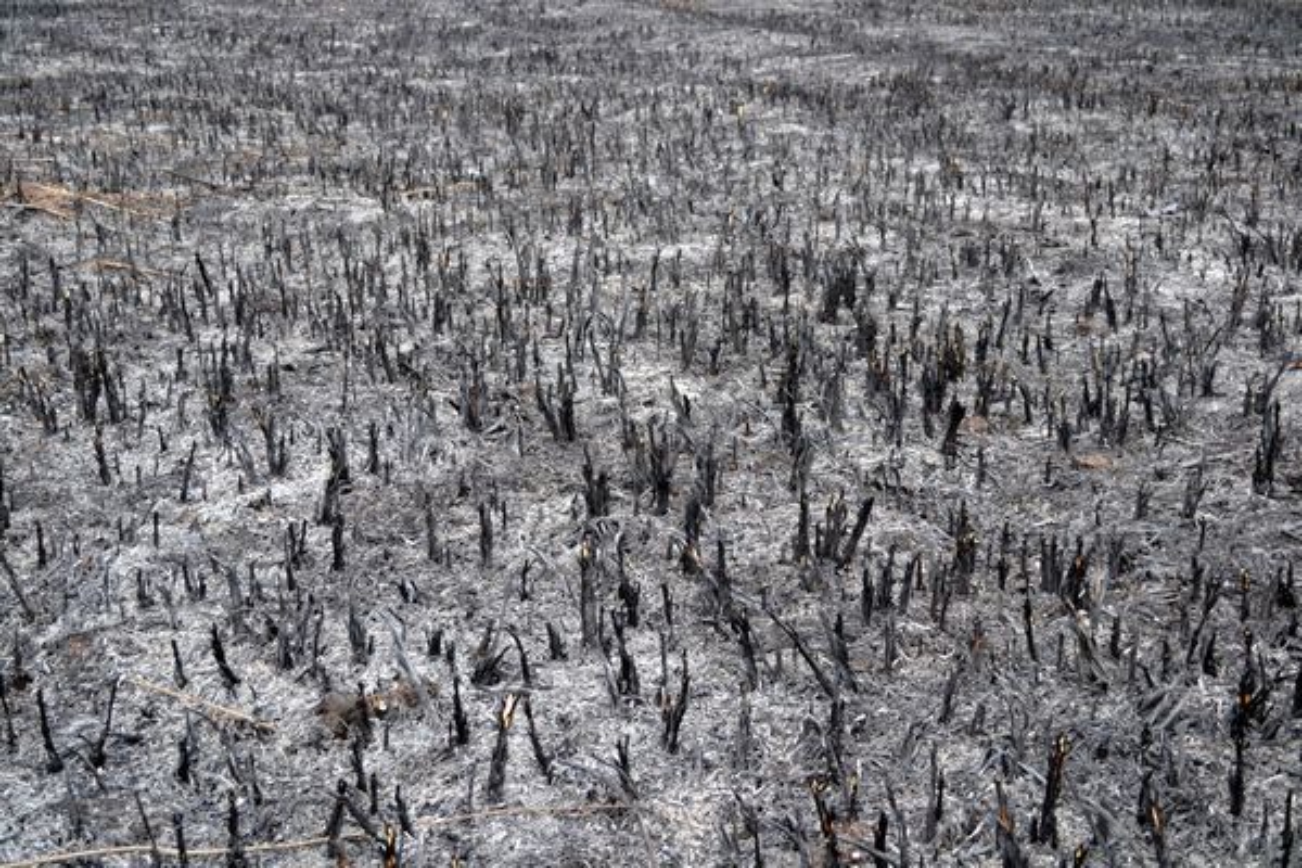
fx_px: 1899
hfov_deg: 37.9
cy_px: 434
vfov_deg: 25.8
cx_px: 651
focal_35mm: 52
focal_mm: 35
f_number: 5.6
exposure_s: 1/125
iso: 400
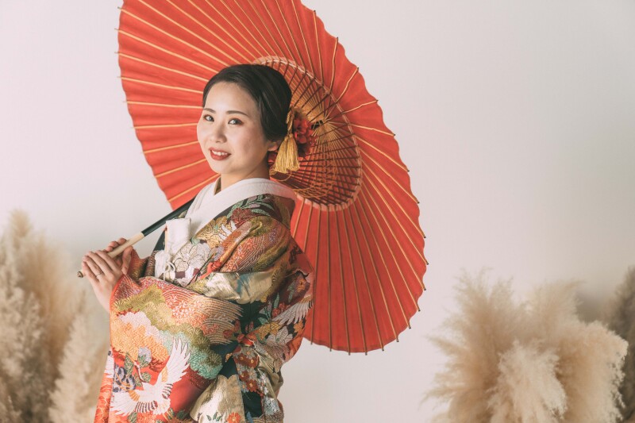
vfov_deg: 19.4
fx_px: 1234
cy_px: 212
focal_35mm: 70
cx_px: 318
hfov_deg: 28.8
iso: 500
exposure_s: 1/100
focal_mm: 70
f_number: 2.8
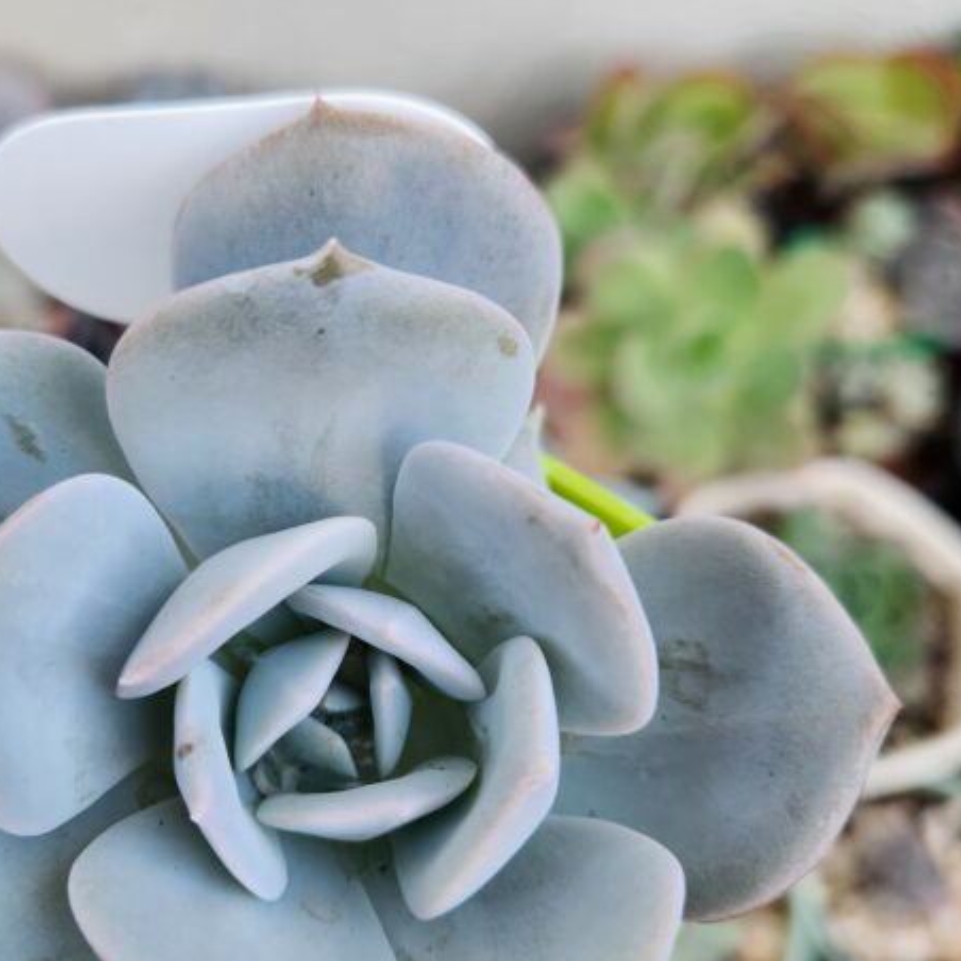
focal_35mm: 36
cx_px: 353
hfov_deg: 45.6
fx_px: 1131
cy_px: 536
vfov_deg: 46.0
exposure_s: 1/120
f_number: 1.8
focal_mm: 5.4
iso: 160
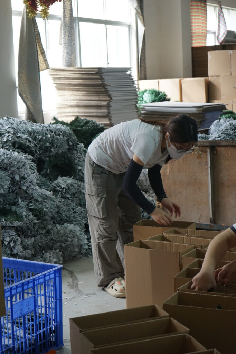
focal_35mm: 70
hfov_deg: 19.5
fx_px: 688
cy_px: 177
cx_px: 118
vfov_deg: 28.8
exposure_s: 1/80
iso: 1000
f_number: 5.6
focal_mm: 70
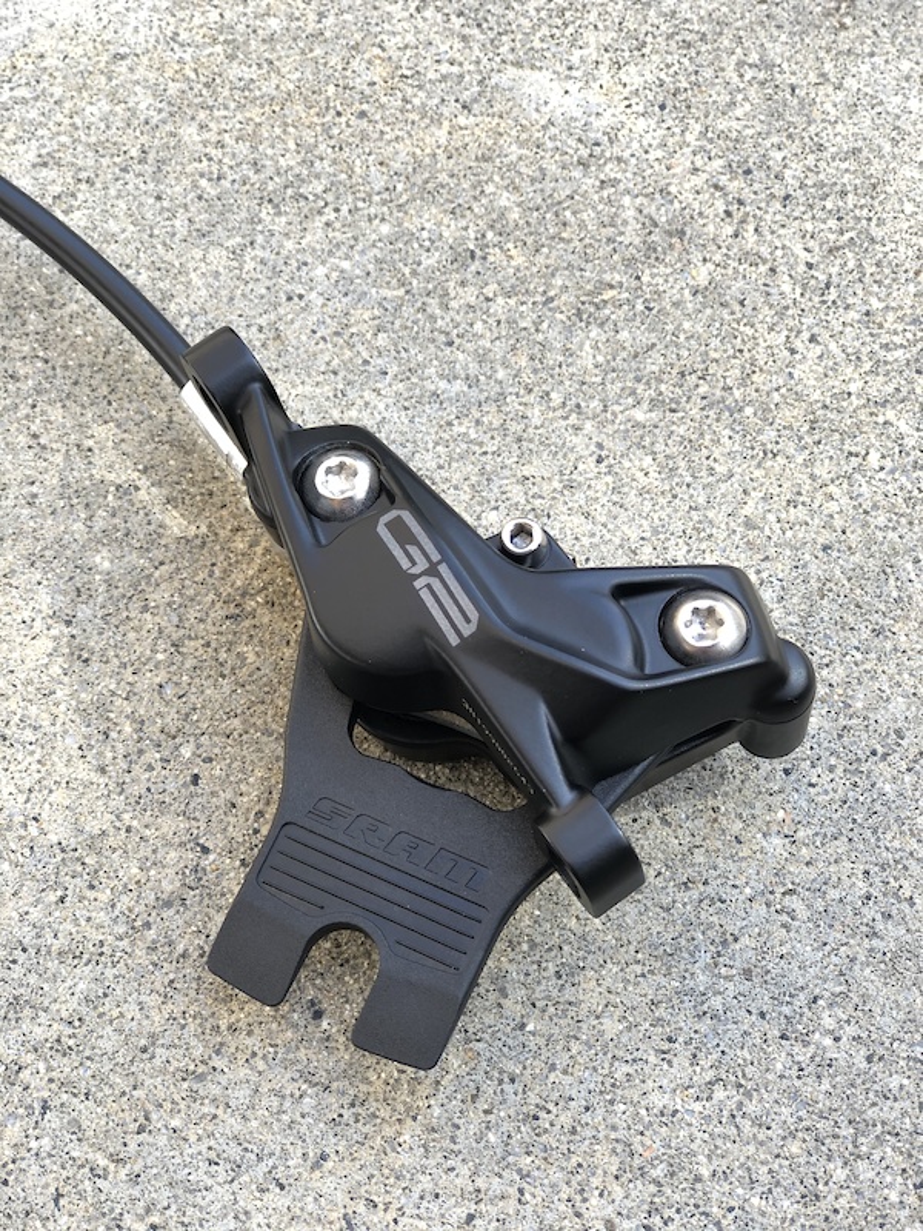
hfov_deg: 25.7
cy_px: 616
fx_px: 2026
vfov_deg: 33.8
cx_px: 462
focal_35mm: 57
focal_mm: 6.6
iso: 20
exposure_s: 1/40
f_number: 2.8
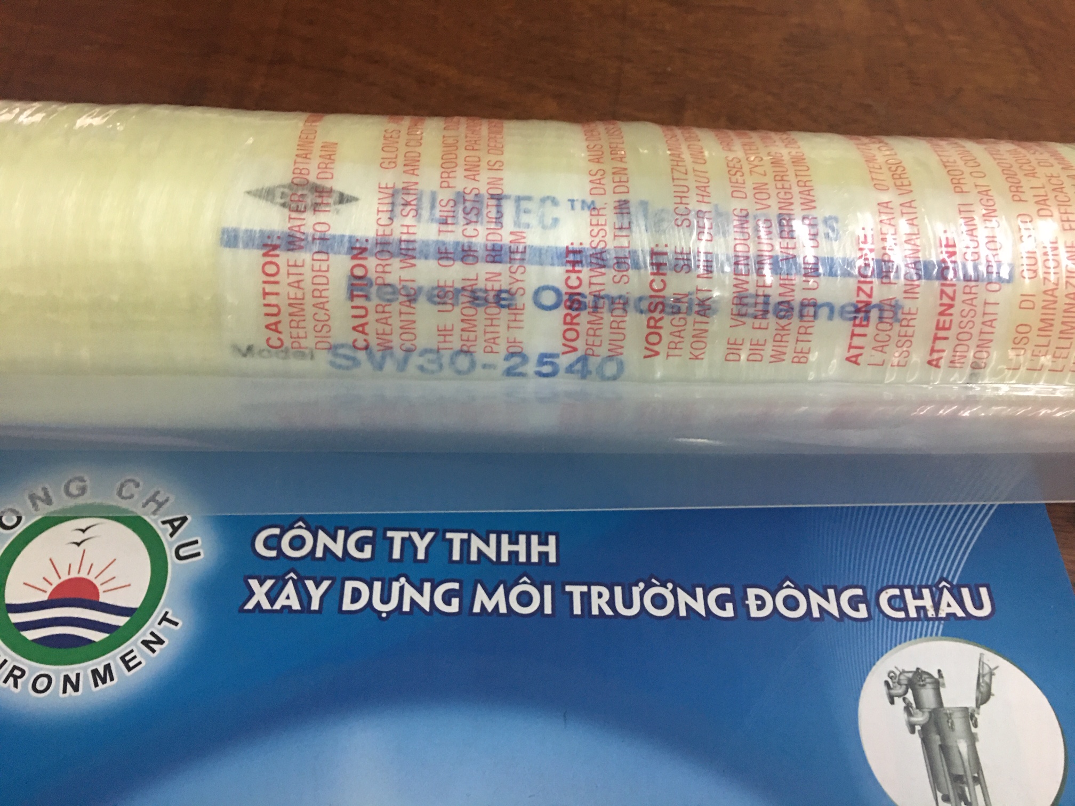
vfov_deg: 48.2
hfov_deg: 61.7
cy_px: 403
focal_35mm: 29
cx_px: 538
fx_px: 901
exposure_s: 1/10
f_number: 2.2
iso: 80
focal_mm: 4.15
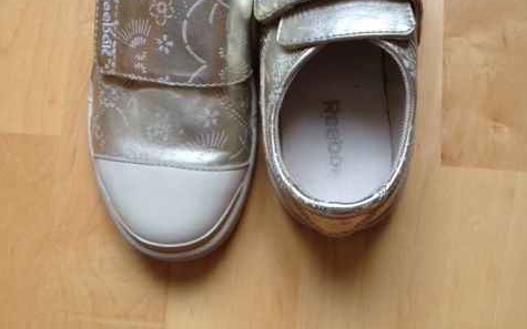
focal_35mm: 50
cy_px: 73
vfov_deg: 25.5
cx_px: 265
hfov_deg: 40.3
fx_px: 718
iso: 50
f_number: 2.4
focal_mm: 4.28
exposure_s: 1/60
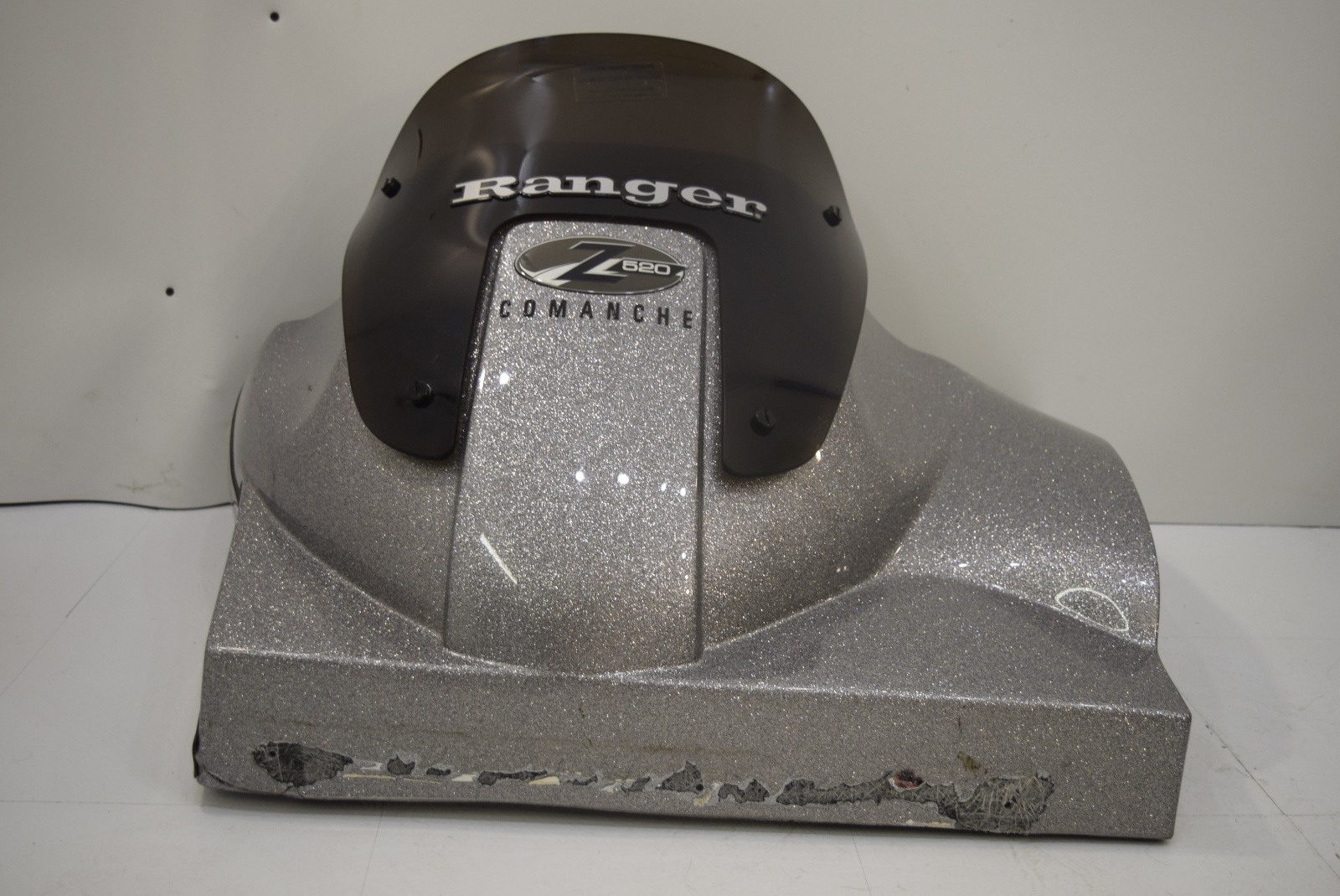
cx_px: 670
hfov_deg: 47.9
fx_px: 1508
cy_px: 448
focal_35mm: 40
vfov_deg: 33.1
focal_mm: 27
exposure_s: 1/80
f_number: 4.5
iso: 400
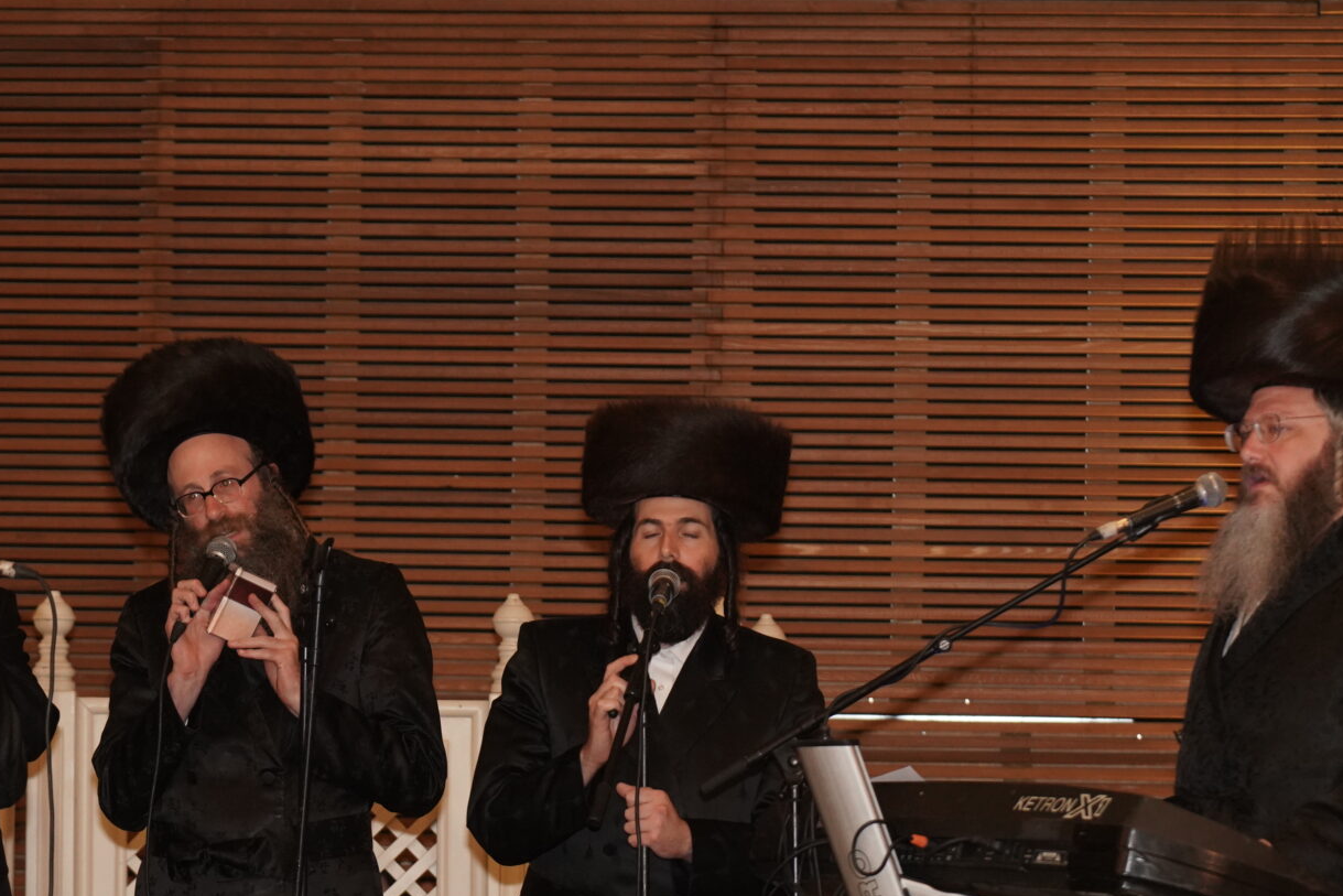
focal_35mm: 147
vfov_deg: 9.3
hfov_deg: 13.9
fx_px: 5484
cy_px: 836
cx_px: 467
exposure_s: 1/200
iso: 2000
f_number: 3.5
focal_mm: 70
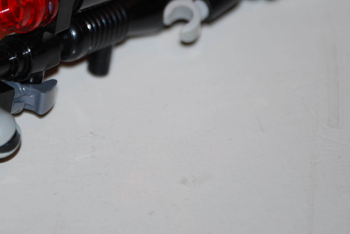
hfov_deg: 4.1
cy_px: 29
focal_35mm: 507
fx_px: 4935
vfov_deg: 2.7
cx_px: 113
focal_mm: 130
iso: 200
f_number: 5
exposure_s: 1/60
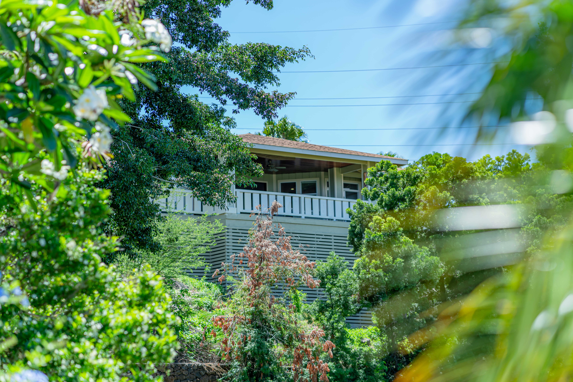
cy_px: 191
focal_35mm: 85
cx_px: 286
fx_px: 1353
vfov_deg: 16.1
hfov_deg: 23.9
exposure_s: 1/500
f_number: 2.8
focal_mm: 85
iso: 50
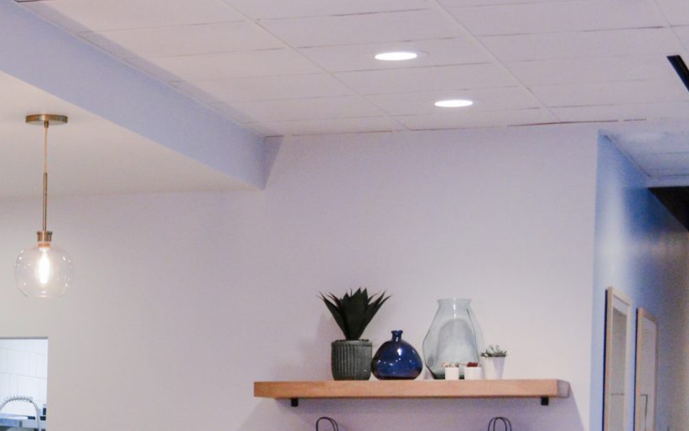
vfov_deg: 8.9
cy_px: 474
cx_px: -332
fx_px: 2742
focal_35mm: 146
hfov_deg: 13.5
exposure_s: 1/125
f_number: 5.6
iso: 2000
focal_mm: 46
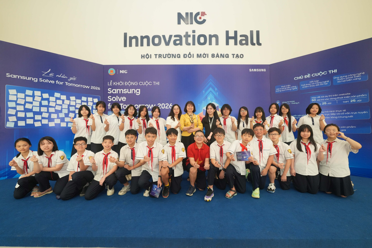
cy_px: 124
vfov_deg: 81.2
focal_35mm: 14
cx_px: 186
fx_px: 145
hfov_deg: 104.3
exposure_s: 1/160
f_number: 3.5
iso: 640
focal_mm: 14
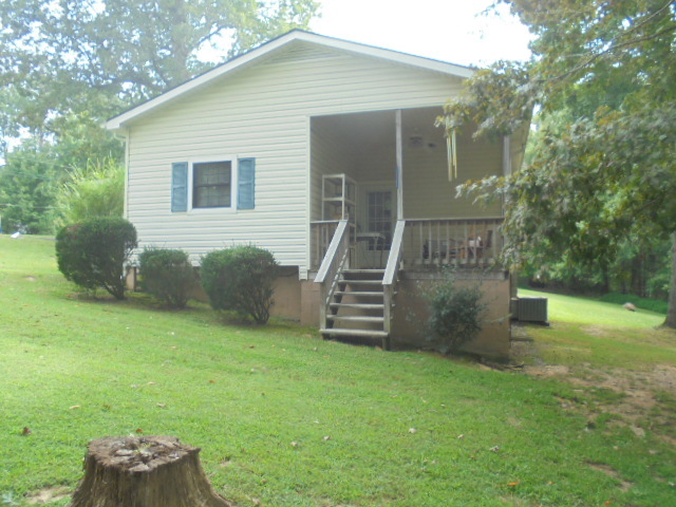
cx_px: 338
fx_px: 566
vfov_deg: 48.2
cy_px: 254
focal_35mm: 29
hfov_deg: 61.7
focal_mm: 5.3
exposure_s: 1/100
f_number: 3.7
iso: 100
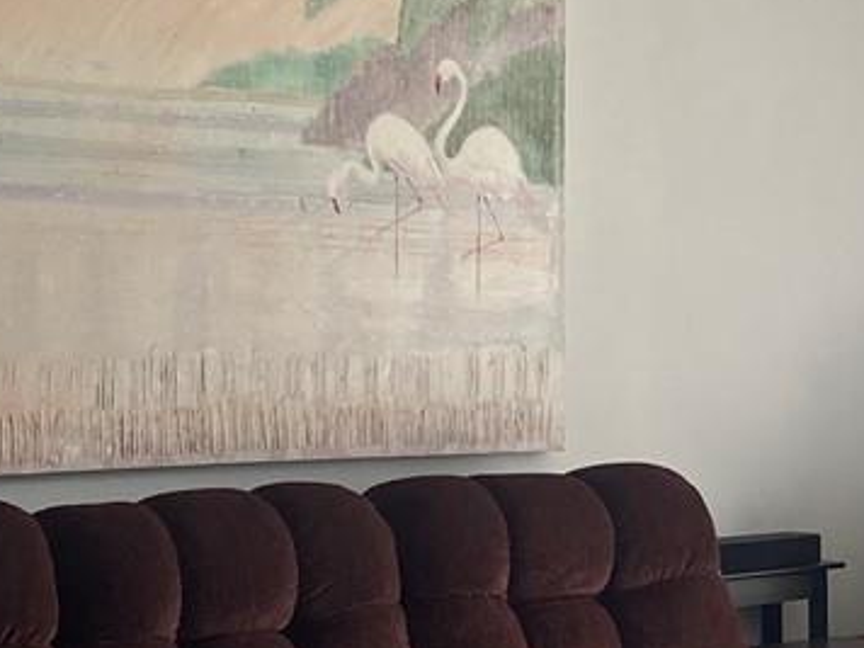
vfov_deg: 12.6
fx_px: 2920
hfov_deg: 16.0
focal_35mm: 117
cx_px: 1090
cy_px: 507
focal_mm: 4.25
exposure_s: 1/122
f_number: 1.8
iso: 40
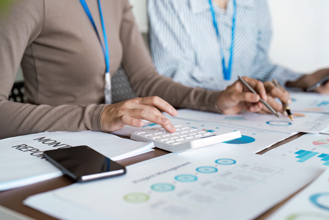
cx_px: 164
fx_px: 457
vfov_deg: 27.0
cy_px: 110
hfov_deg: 39.6
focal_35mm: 50
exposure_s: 1/250
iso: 200
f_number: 2.8
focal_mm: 50
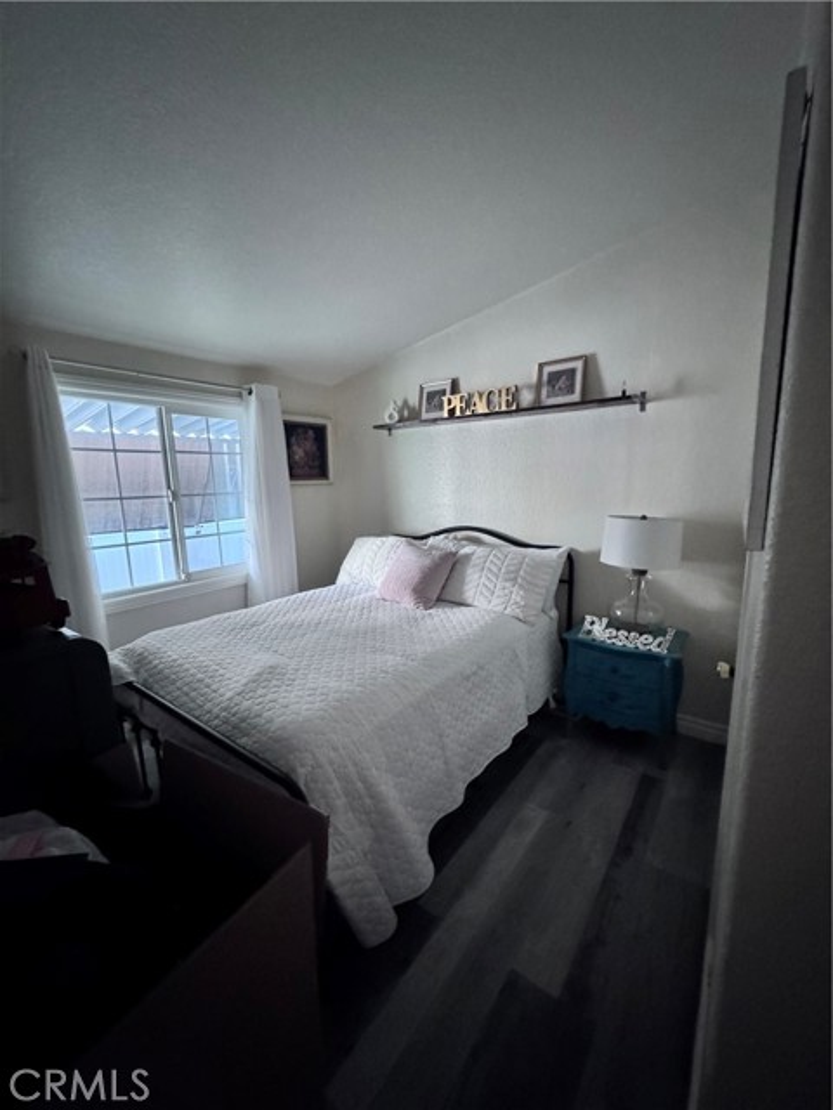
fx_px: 449
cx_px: 416
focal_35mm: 14
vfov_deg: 102.1
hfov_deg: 85.7
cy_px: 555
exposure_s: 1/40
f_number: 2.2
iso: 1250
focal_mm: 2.22
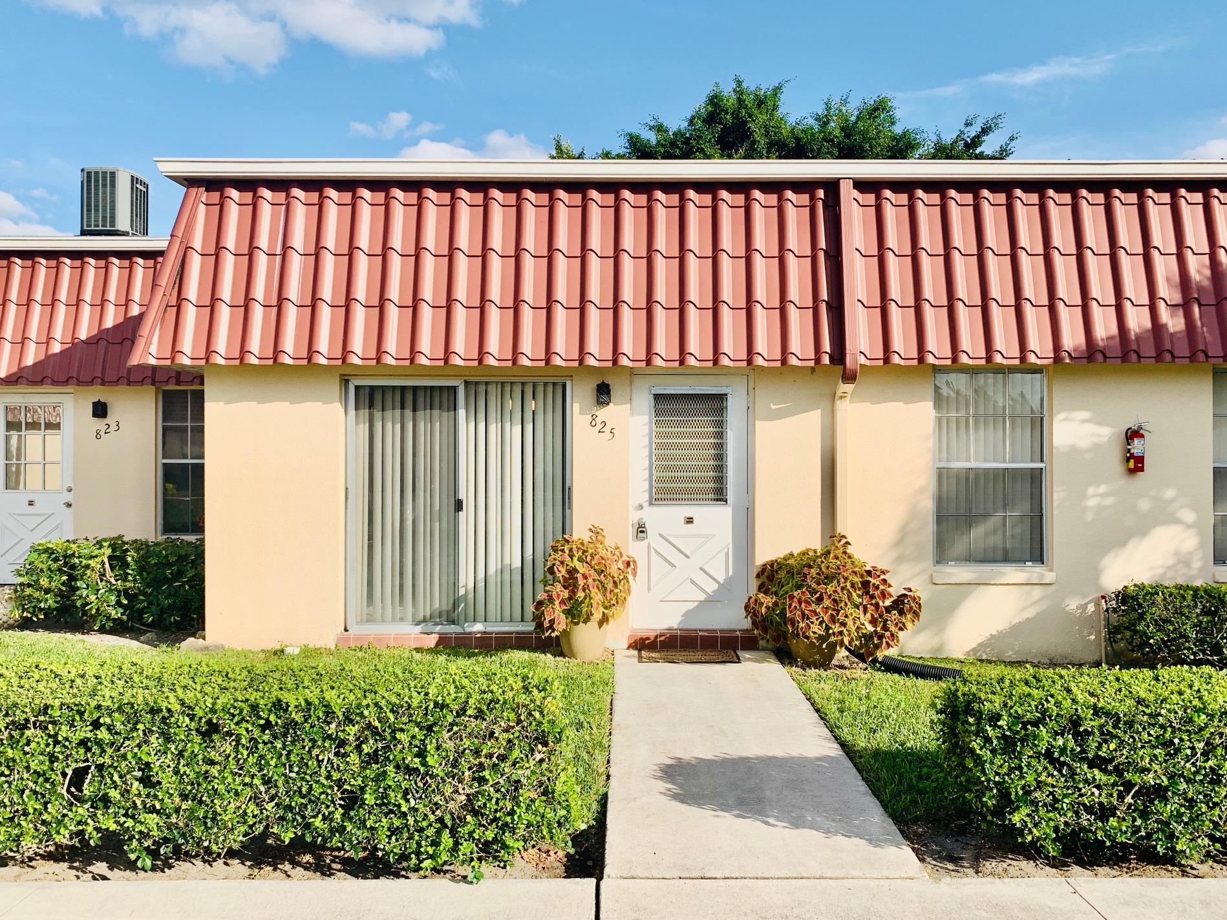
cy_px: 465
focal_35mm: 27
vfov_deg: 51.3
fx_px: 957
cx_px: 611
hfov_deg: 65.3
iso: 25
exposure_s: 1/2421
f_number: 1.8
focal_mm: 4.25
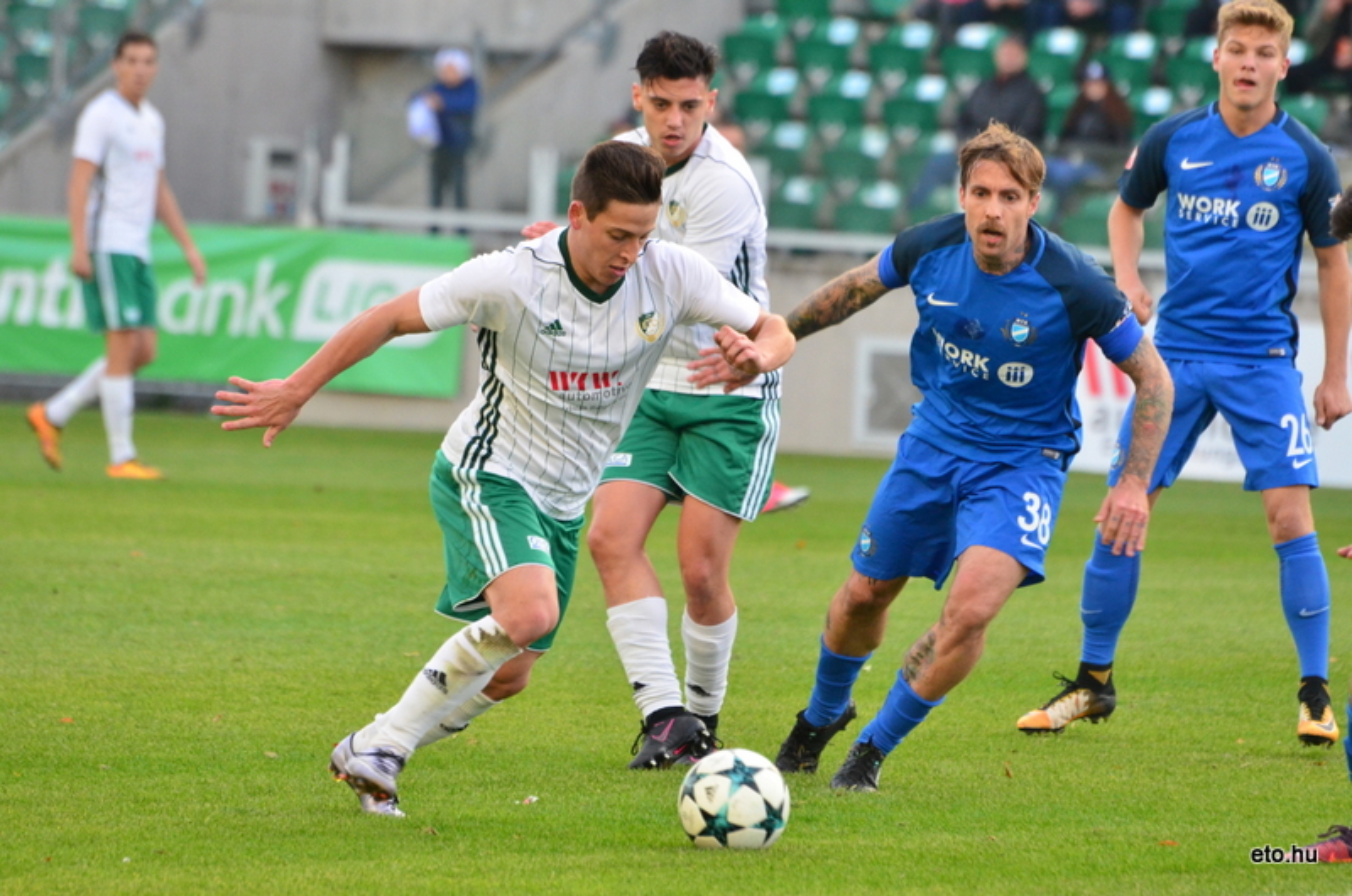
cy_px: 448
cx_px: 676
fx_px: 14055
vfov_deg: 3.7
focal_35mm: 375
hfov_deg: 5.5
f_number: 5.6
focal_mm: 250
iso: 1600
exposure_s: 1/640
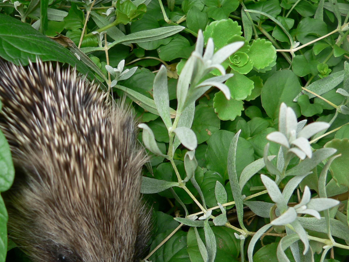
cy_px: 179
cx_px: 104
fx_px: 524
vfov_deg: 27.8
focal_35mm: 52
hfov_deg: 36.3
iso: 80
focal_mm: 6
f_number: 2.8
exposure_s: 1/100
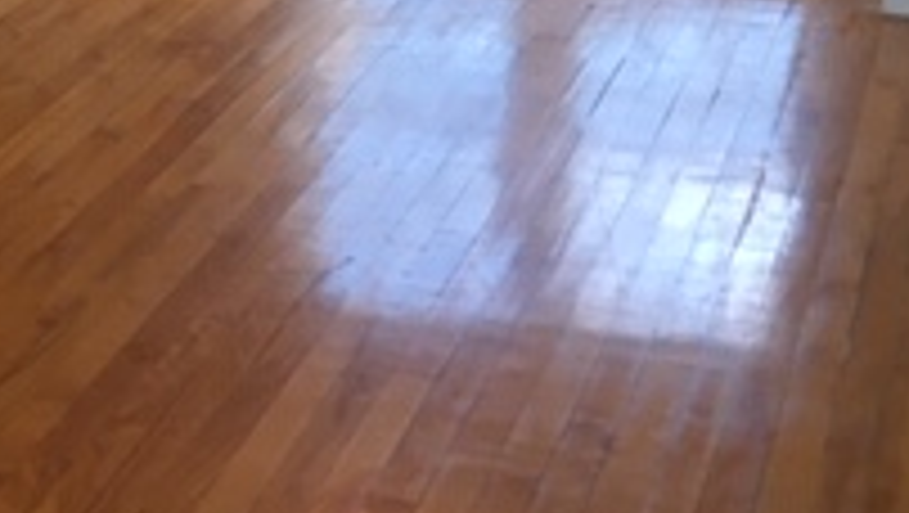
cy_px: -32
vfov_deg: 12.0
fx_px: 2412
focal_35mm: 100
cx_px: -324
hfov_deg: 19.4
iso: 32
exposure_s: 1/33
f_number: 2.2
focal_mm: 4.15
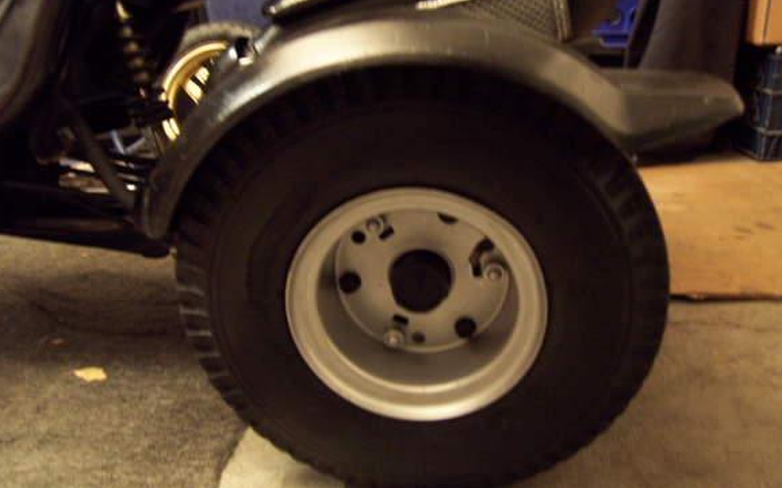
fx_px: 575
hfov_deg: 68.3
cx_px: 426
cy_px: 203
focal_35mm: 27
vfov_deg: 45.8
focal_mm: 3.8
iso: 160
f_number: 2.8
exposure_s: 1/3.2
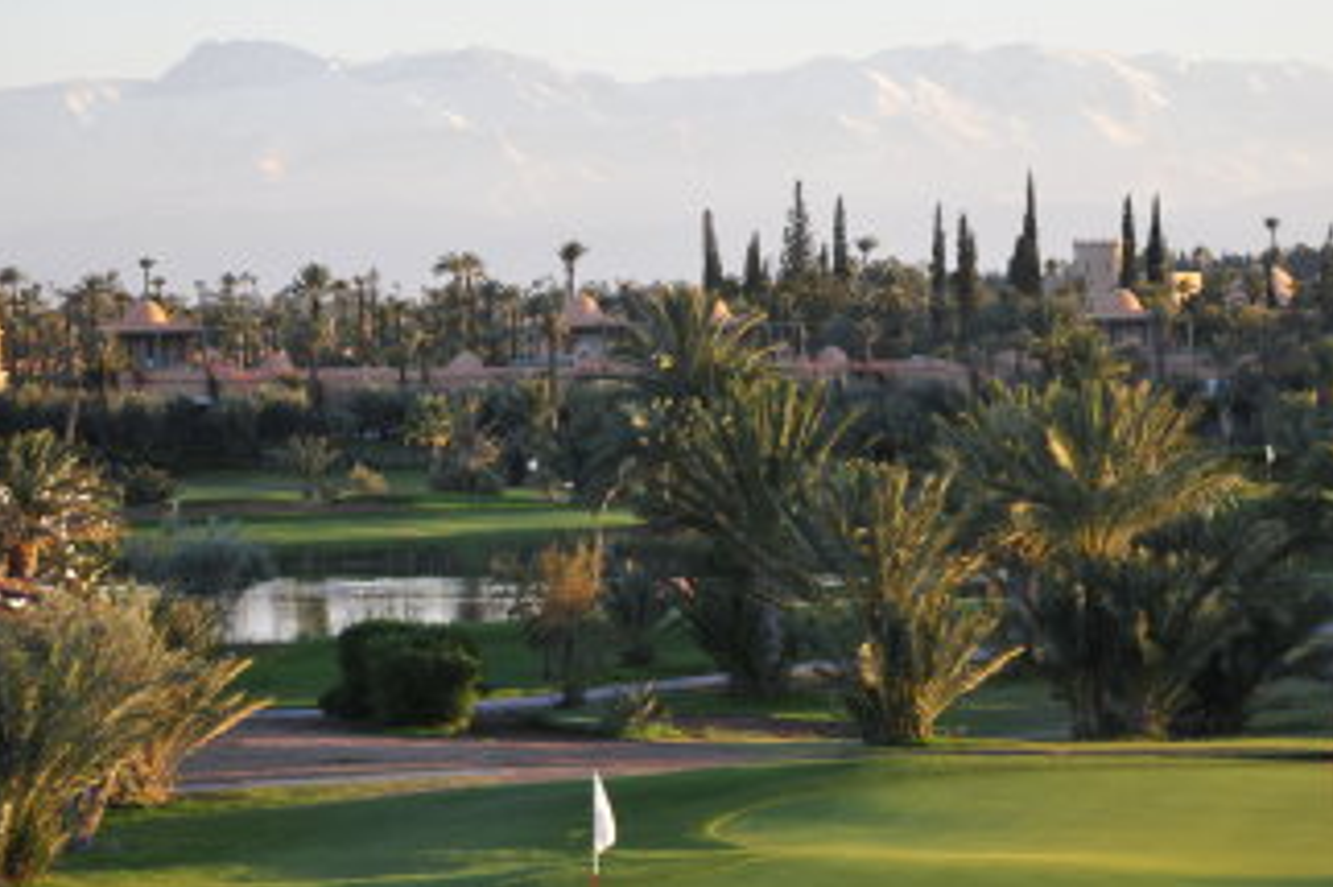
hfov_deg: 11.6
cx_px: 784
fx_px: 6576
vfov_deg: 7.7
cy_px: 468
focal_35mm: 178
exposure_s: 1/125
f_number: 5.6
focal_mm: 85
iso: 200
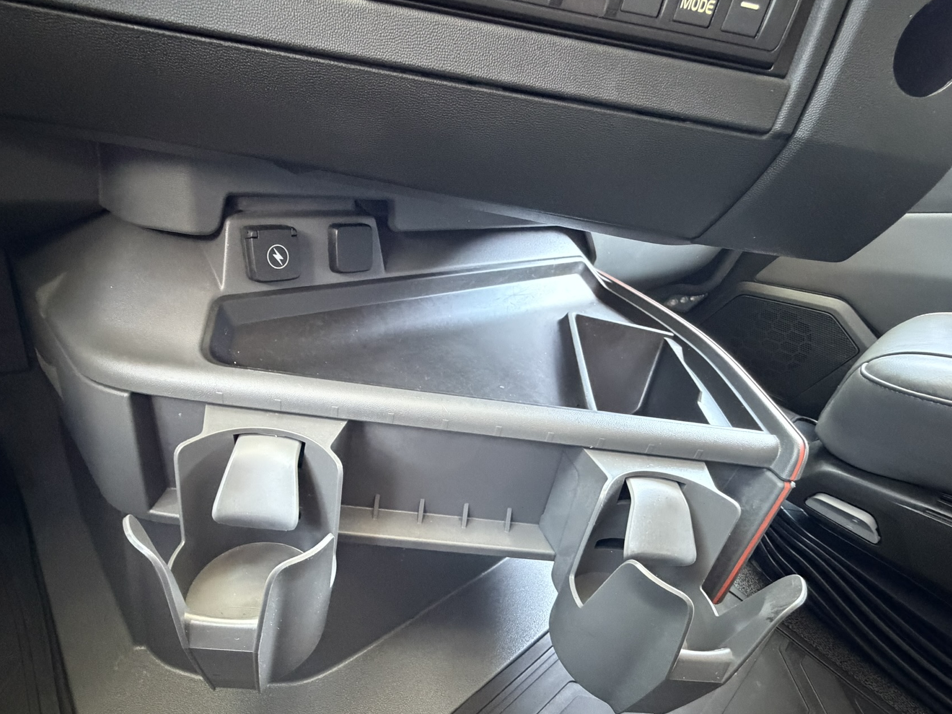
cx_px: 422
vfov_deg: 74.0
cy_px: 425
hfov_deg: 90.7
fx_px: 467
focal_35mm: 17
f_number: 2.2
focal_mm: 2.22
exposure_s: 1/60
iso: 1250
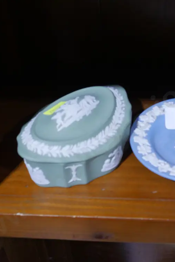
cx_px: 130
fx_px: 452
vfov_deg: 32.4
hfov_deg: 21.7
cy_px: 130
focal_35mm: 62
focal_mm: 22
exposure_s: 1/60
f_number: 5.6
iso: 1250
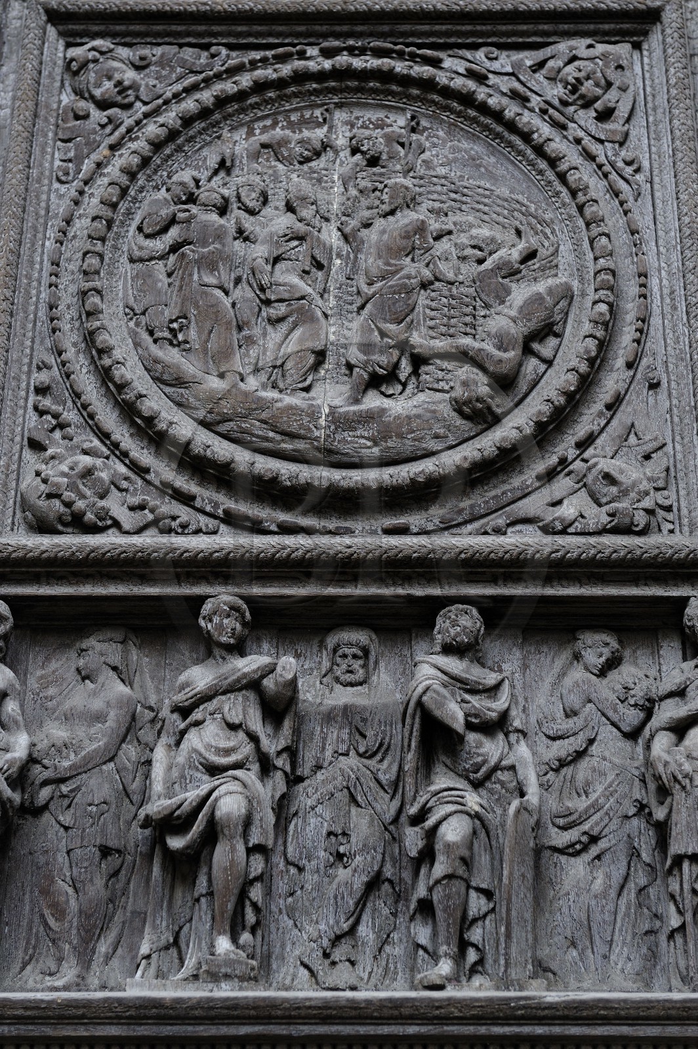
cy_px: 524
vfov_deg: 30.5
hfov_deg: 20.6
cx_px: 349
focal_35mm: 66
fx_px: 1923
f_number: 5
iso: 800
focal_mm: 66
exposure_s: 1/50
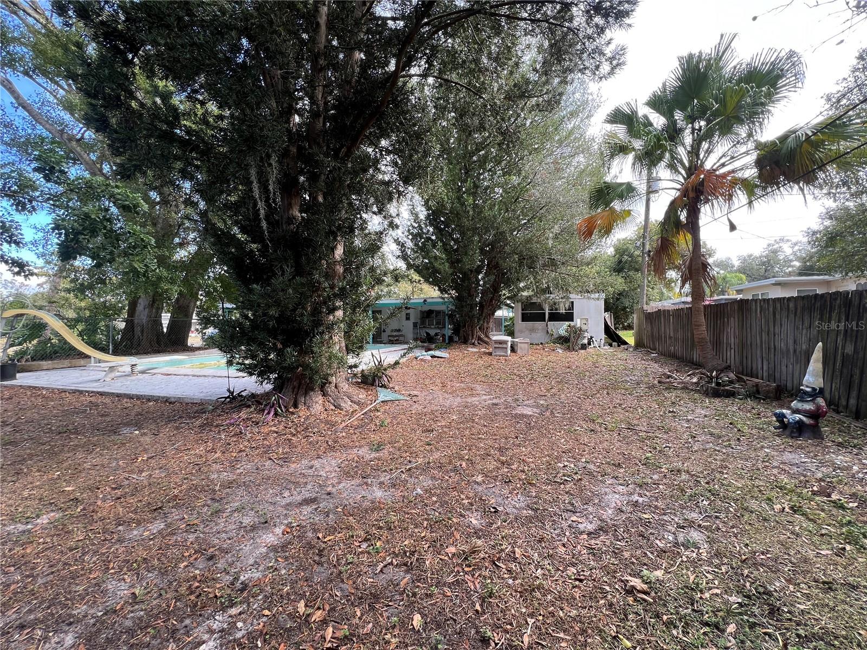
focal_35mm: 13
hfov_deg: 106.2
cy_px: 325
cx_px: 434
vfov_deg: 89.9
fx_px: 326
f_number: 1.8
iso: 32
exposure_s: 1/146
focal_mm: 1.57
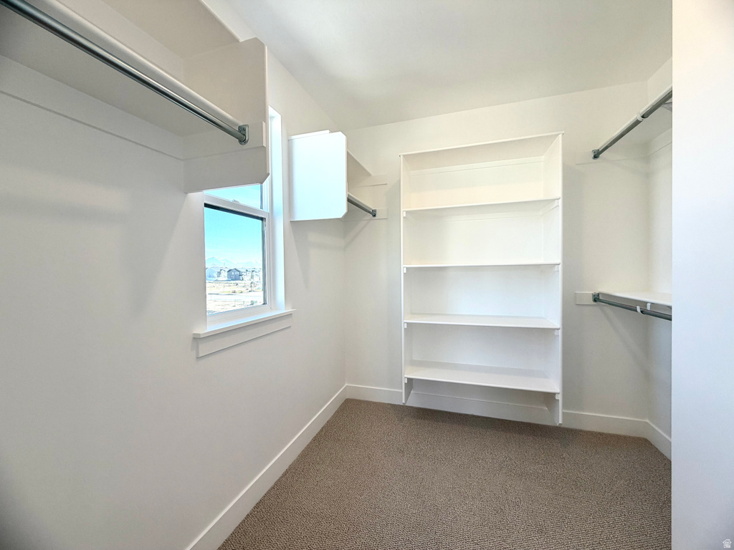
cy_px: 275
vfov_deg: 85.7
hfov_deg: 102.1
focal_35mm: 14
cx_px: 367
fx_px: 297
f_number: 2.2
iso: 50
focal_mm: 2.22
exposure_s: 1/122
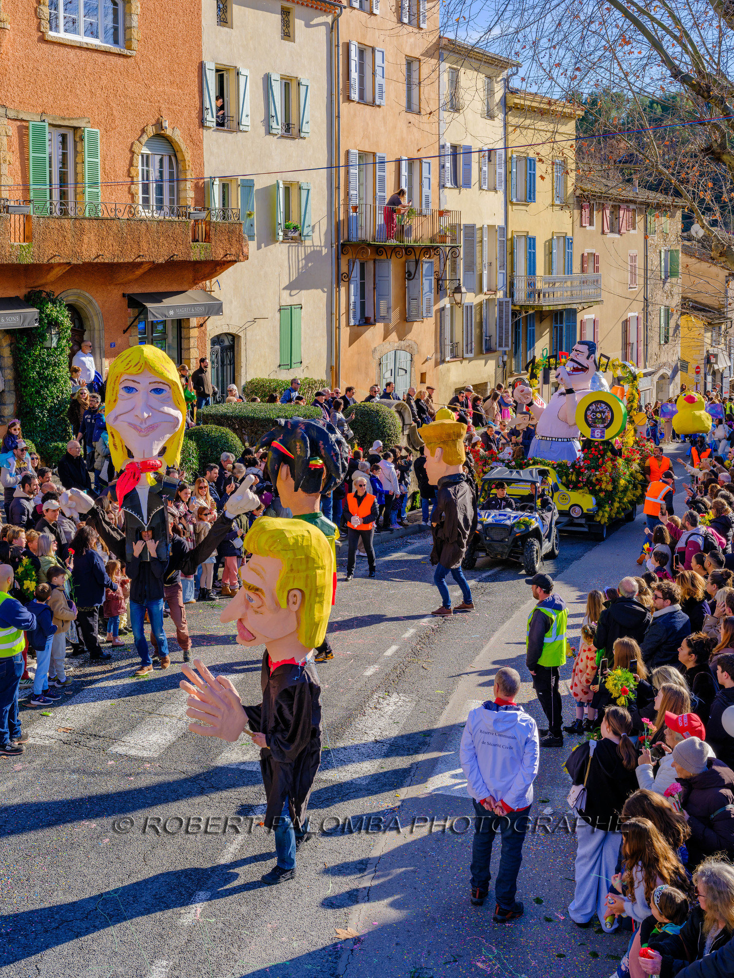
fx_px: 1244
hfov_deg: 32.9
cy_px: 489
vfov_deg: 42.9
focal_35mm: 44
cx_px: 367
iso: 320
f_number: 11
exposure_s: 1/125
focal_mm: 55
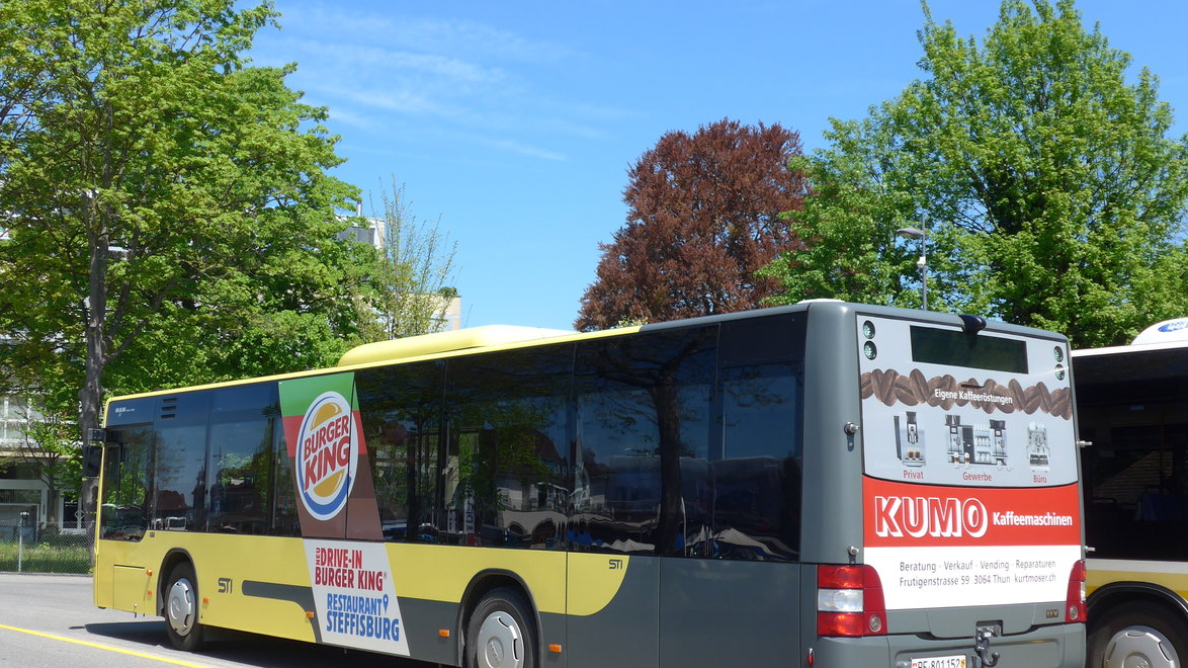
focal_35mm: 49
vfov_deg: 24.4
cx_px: 585
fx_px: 1543
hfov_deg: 42.1
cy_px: 400
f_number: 2.8
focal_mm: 9
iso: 80
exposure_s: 1/1000
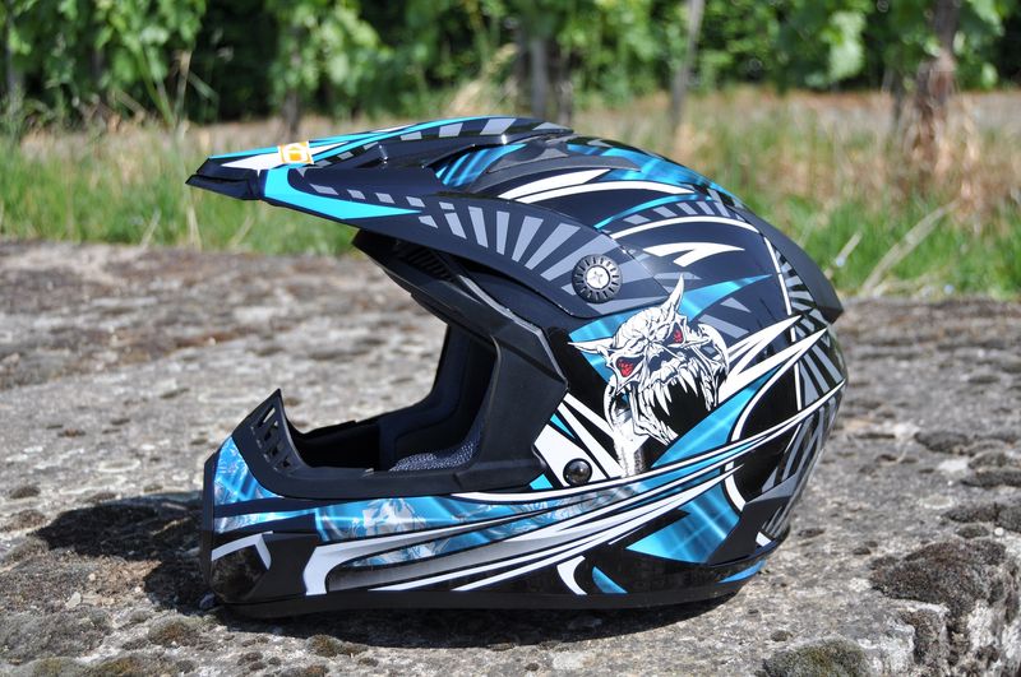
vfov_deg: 26.4
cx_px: 510
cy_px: 338
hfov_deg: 38.9
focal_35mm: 51
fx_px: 1444
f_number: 4.5
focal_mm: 34
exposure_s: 1/1250
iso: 200
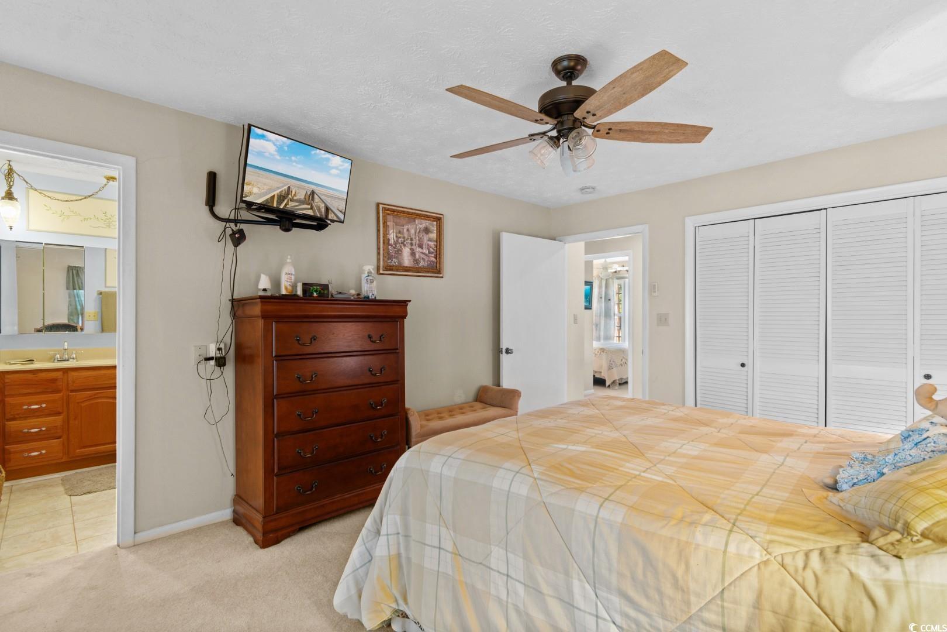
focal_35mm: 16
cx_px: 474
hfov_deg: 96.7
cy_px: 316
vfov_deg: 73.7
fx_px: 421
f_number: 4.8
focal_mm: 11
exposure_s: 2
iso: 100
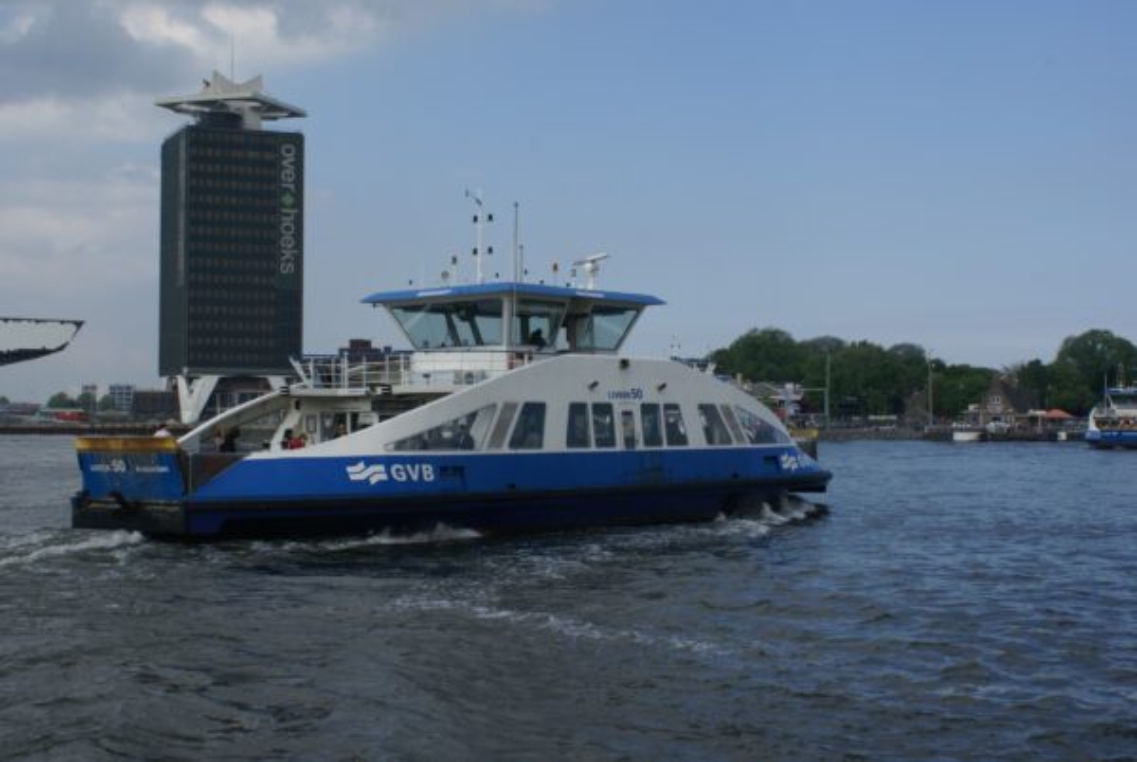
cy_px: 381
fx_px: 1661
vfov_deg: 25.8
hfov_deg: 37.8
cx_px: 568
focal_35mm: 52
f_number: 13
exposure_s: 1/125
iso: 100
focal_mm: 35
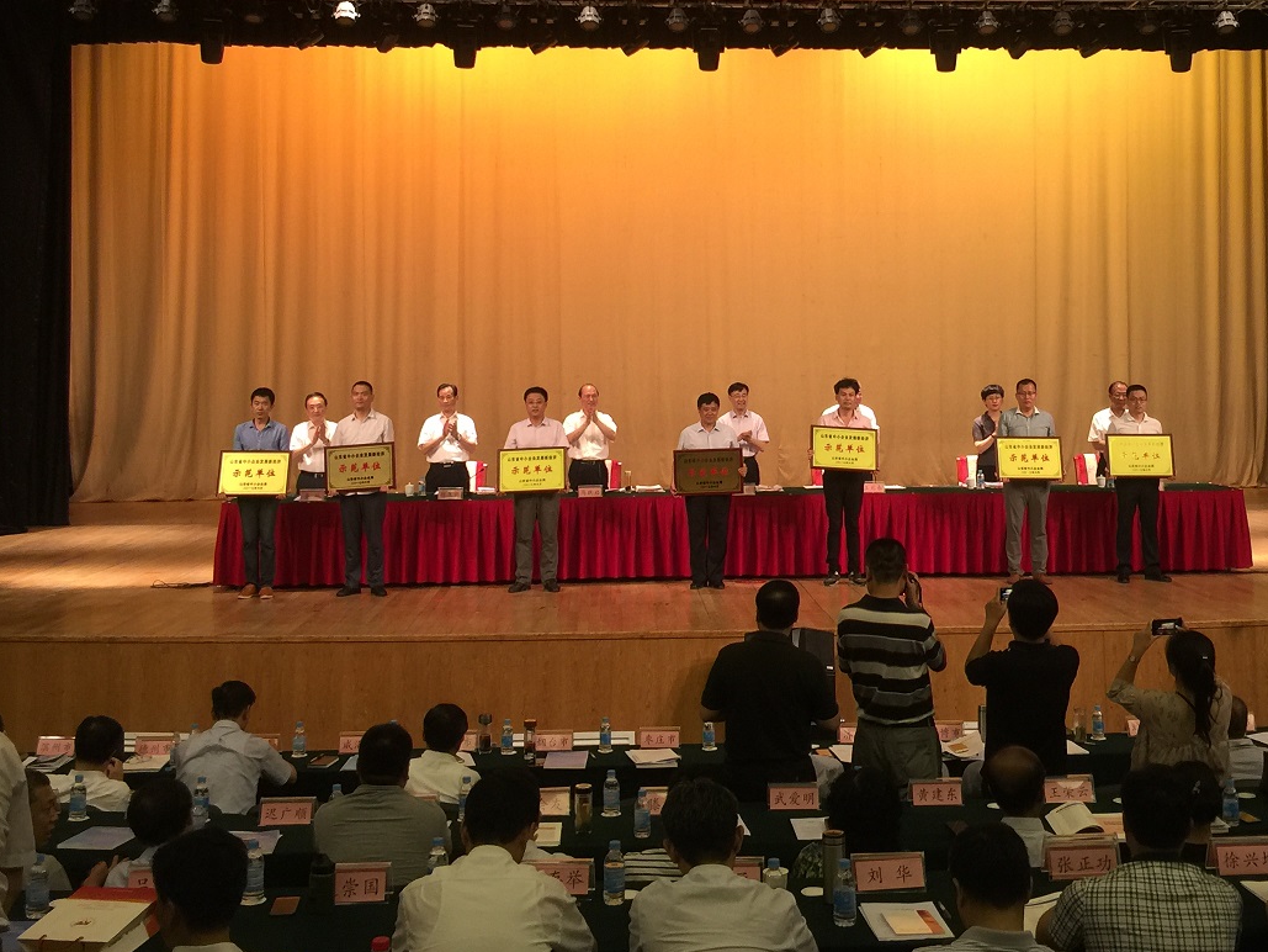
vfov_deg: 31.2
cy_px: 281
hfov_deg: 41.1
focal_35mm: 46
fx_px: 1685
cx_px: 742
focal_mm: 4.15
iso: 50
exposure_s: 1/17
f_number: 2.2
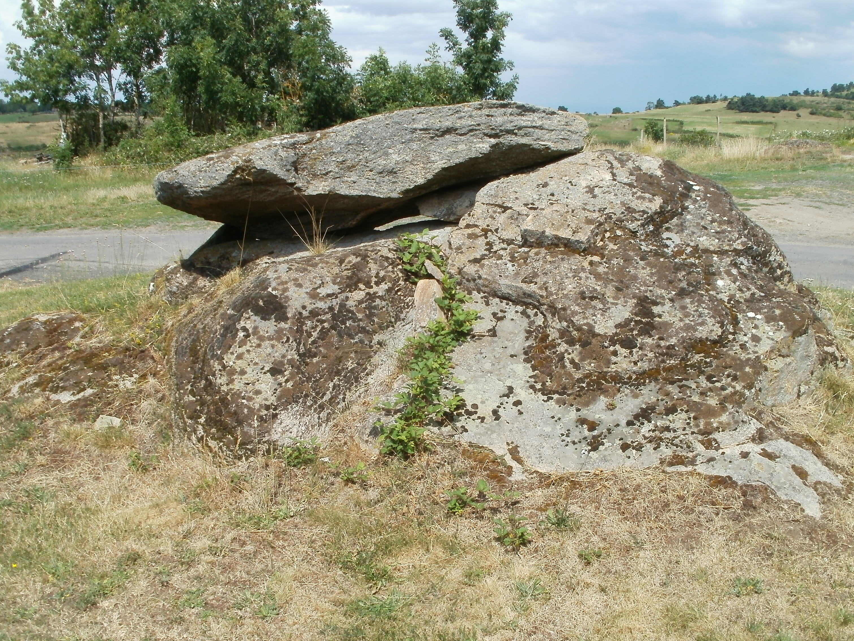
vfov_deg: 36.8
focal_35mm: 39
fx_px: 962
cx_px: 430
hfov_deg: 47.9
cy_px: 315
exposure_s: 1/400
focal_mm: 6.3
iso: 100
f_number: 5.6
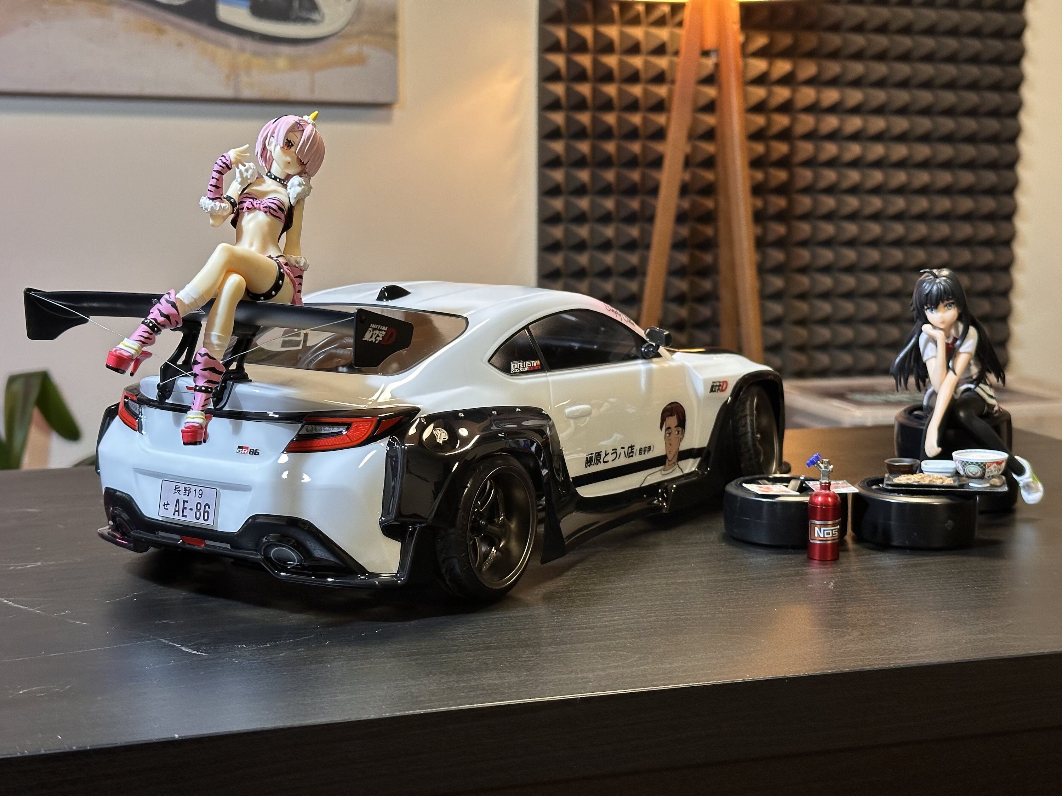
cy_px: 398
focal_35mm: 48
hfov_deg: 39.7
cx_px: 531
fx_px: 1473
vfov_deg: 30.3
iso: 200
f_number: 1.78
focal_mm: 6.86
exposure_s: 1/50
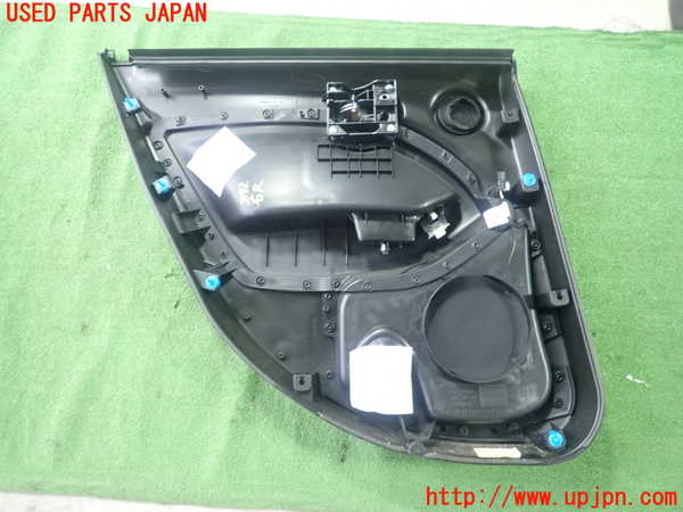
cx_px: 342
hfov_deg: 69.4
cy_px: 256
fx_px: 493
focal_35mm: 25
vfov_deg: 54.9
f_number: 2
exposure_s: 1/30
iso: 320
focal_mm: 4.5
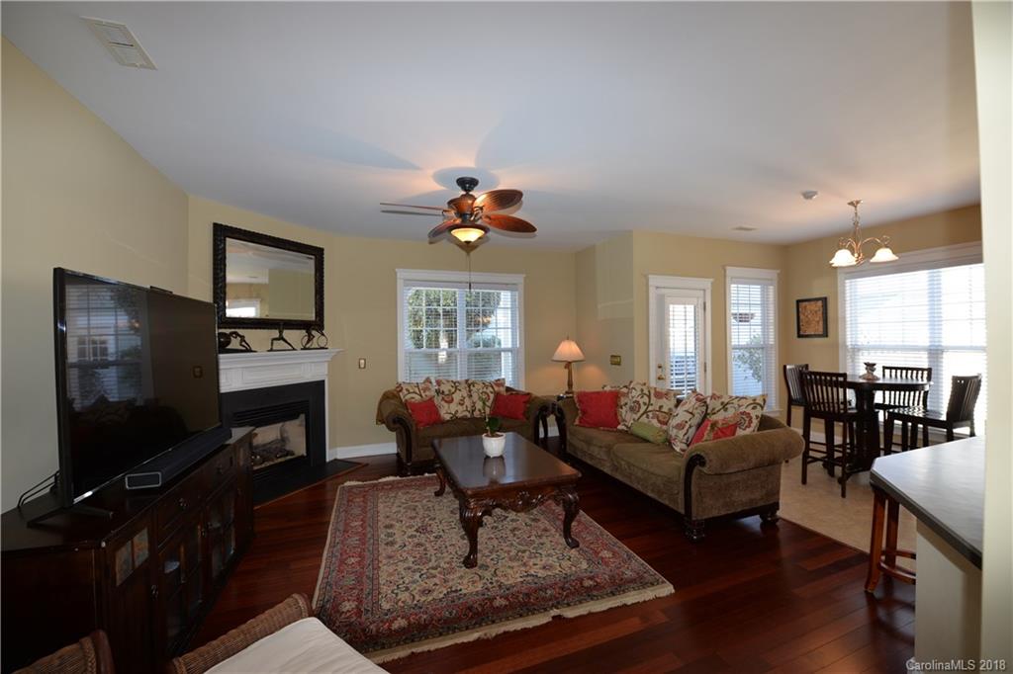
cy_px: 337
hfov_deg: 104.3
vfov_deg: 81.2
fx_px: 394
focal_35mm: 14
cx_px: 506
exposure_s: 1/60
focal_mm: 14
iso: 320
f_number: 4
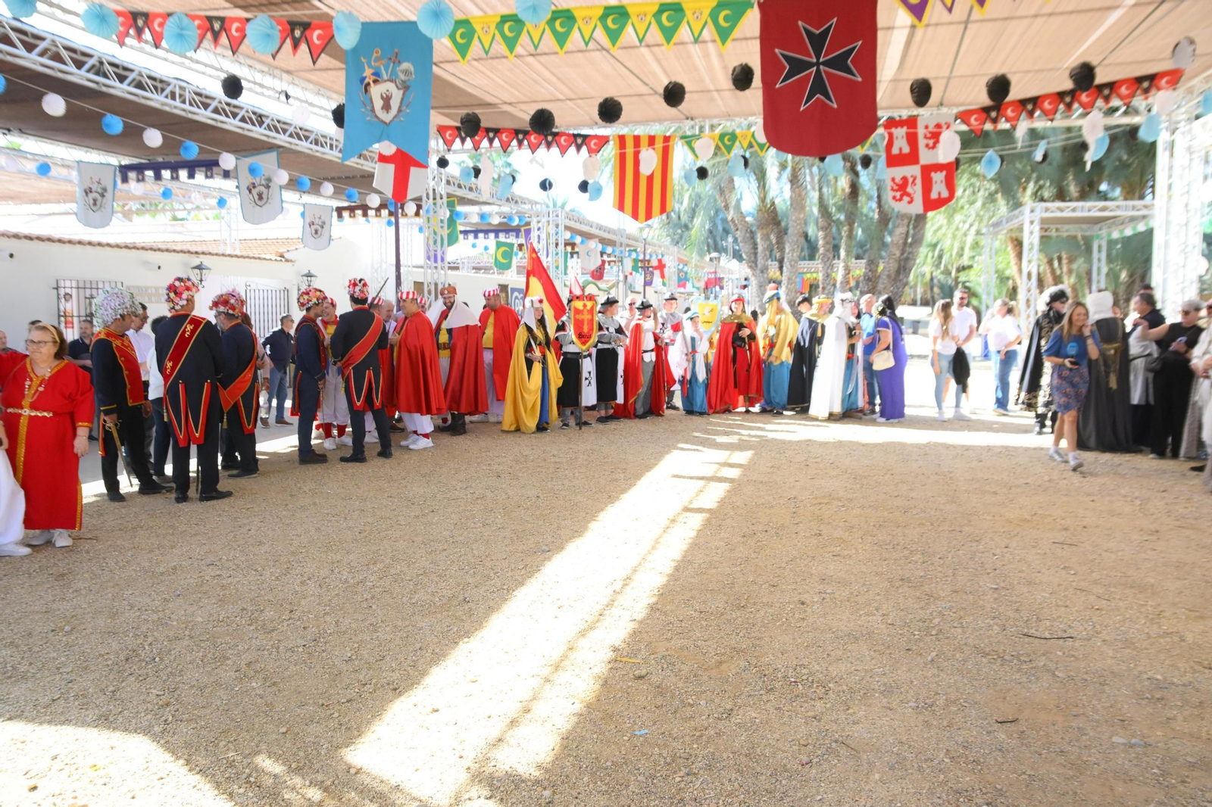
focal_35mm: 26
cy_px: 404
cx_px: 606
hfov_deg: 70.4
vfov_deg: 50.4
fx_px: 858
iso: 1600
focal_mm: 17
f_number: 5
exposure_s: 1/1250
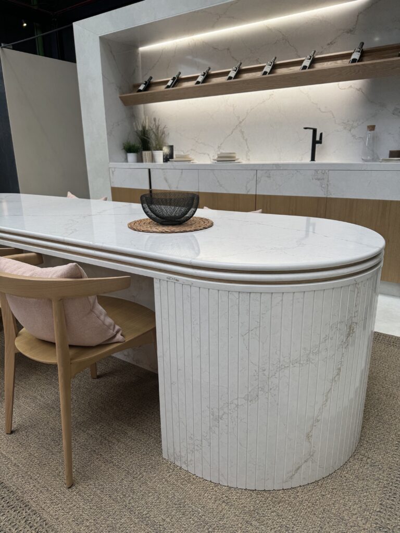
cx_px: 200
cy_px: 266
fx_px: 370
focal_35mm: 24
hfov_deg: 56.8
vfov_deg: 71.6
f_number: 1.78
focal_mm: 6.76
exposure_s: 1/265
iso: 64
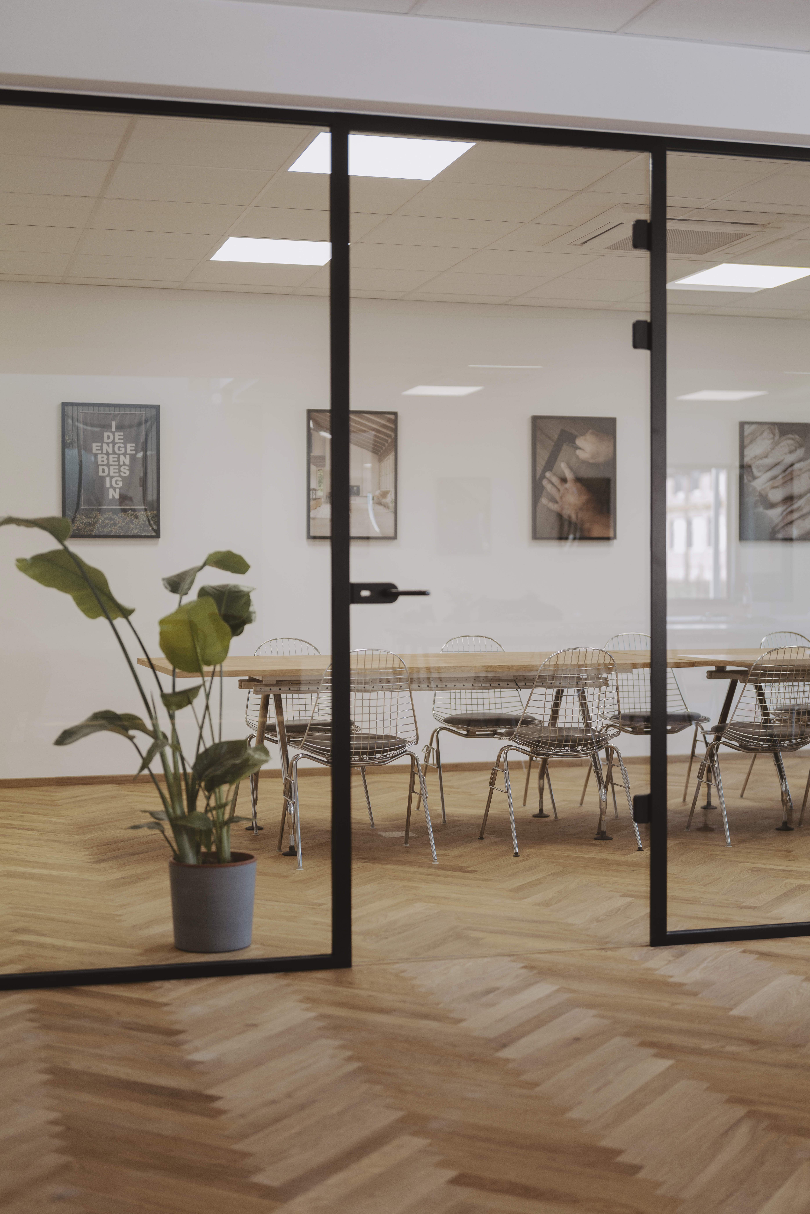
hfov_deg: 27.0
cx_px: 405
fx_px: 1686
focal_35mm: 50
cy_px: 607
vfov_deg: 39.6
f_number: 1.4
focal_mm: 50
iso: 200
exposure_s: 1/250
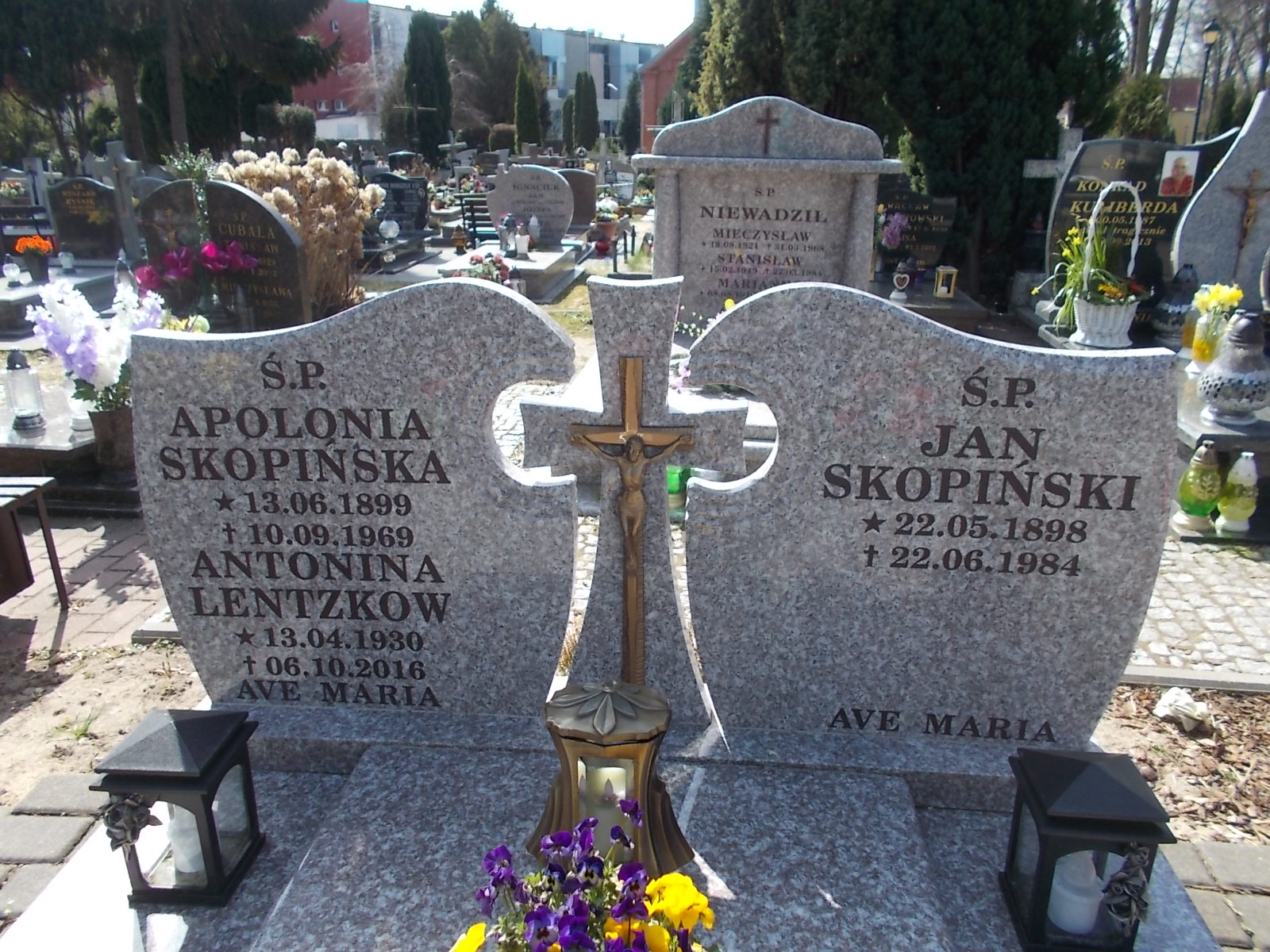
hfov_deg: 67.3
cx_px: 635
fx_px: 954
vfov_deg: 53.1
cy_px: 476
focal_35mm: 26
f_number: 3.2
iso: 80
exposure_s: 1/400
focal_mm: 4.6
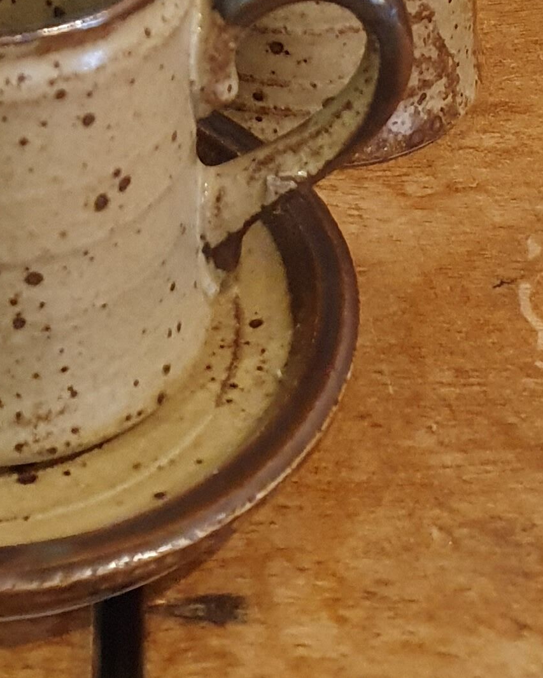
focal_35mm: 96
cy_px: -415
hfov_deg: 15.8
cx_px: 31
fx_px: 1928
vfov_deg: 17.4
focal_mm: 4.32
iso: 500
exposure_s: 1/50
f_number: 2.4
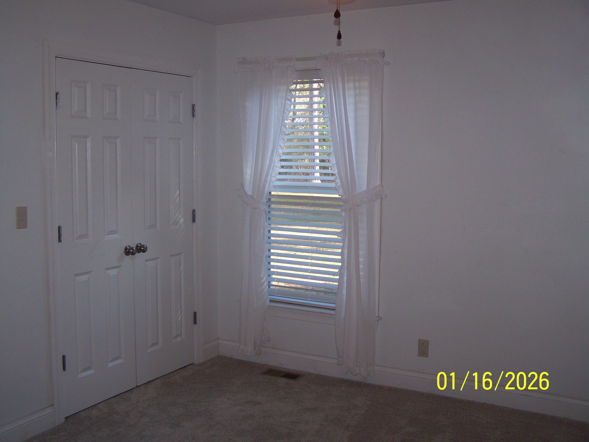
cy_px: 221
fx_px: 647
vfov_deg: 37.7
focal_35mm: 38
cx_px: 294
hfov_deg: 49.0
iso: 80
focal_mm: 6.3
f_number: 2.8
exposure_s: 1/60
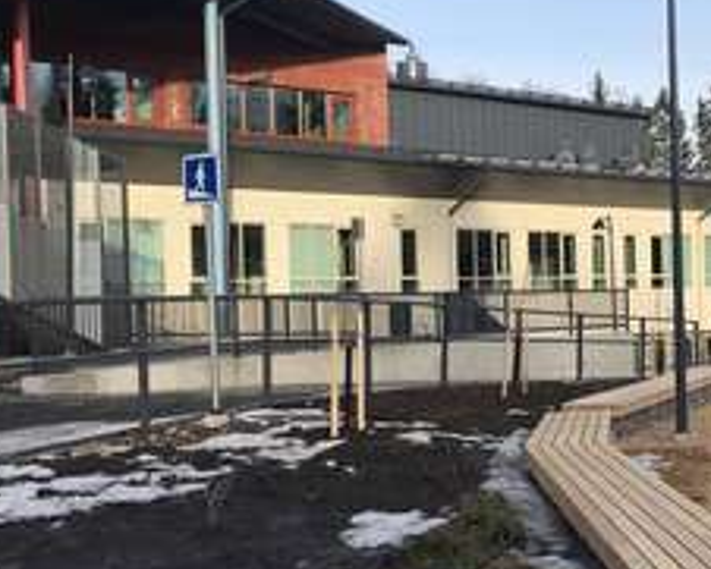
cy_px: 318
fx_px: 1221
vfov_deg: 26.2
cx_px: 629
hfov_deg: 31.1
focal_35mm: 58
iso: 20
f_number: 1.8
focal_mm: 3.99
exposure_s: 1/1153
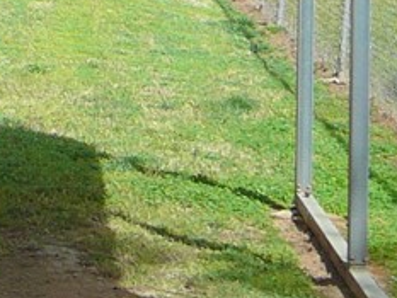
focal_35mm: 180
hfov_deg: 10.3
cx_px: -353
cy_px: -215
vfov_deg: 8.0
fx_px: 2065
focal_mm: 6.1
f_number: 3.1
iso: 80
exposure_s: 1/500
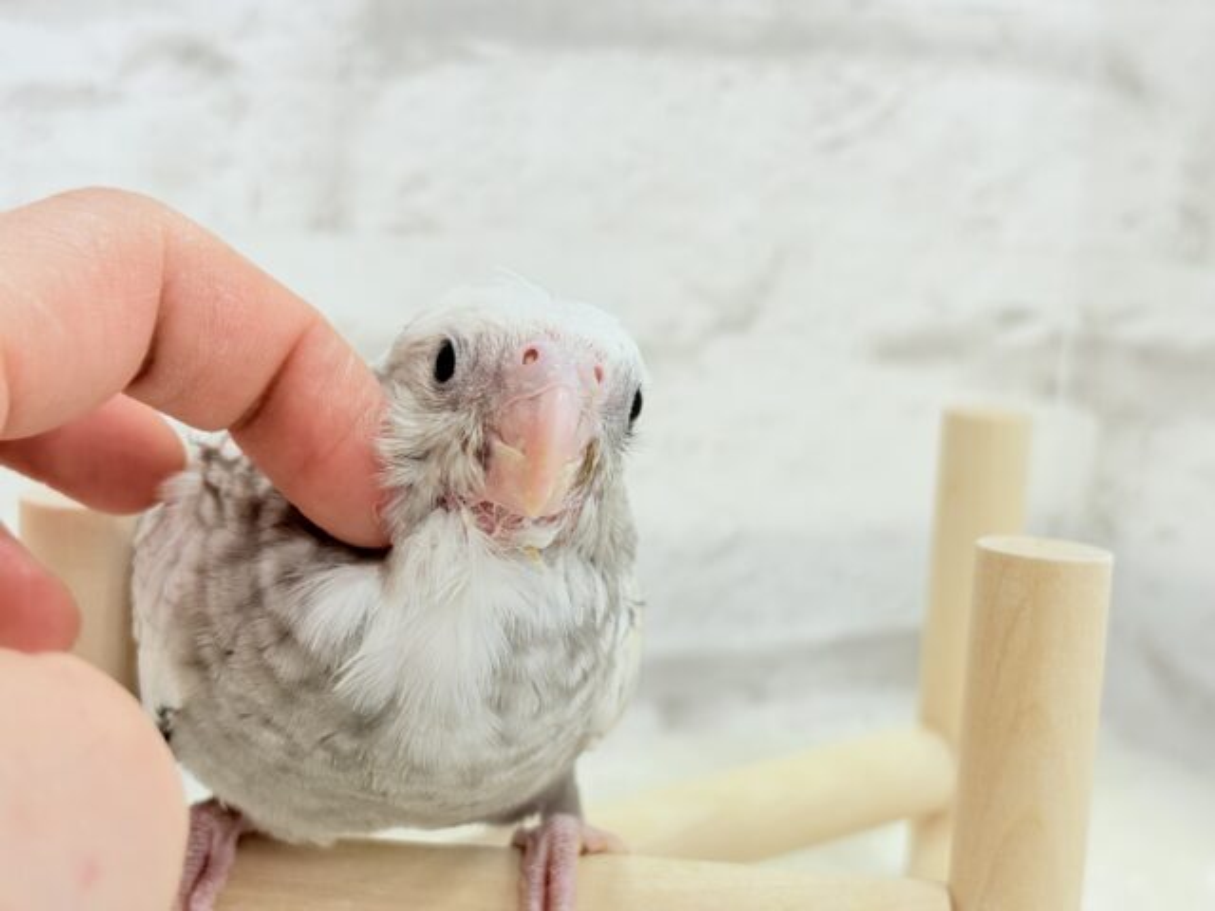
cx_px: 608
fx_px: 1825
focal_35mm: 52
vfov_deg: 28.0
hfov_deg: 36.8
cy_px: 456
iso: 64
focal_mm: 5.96
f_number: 1.6
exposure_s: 1/100
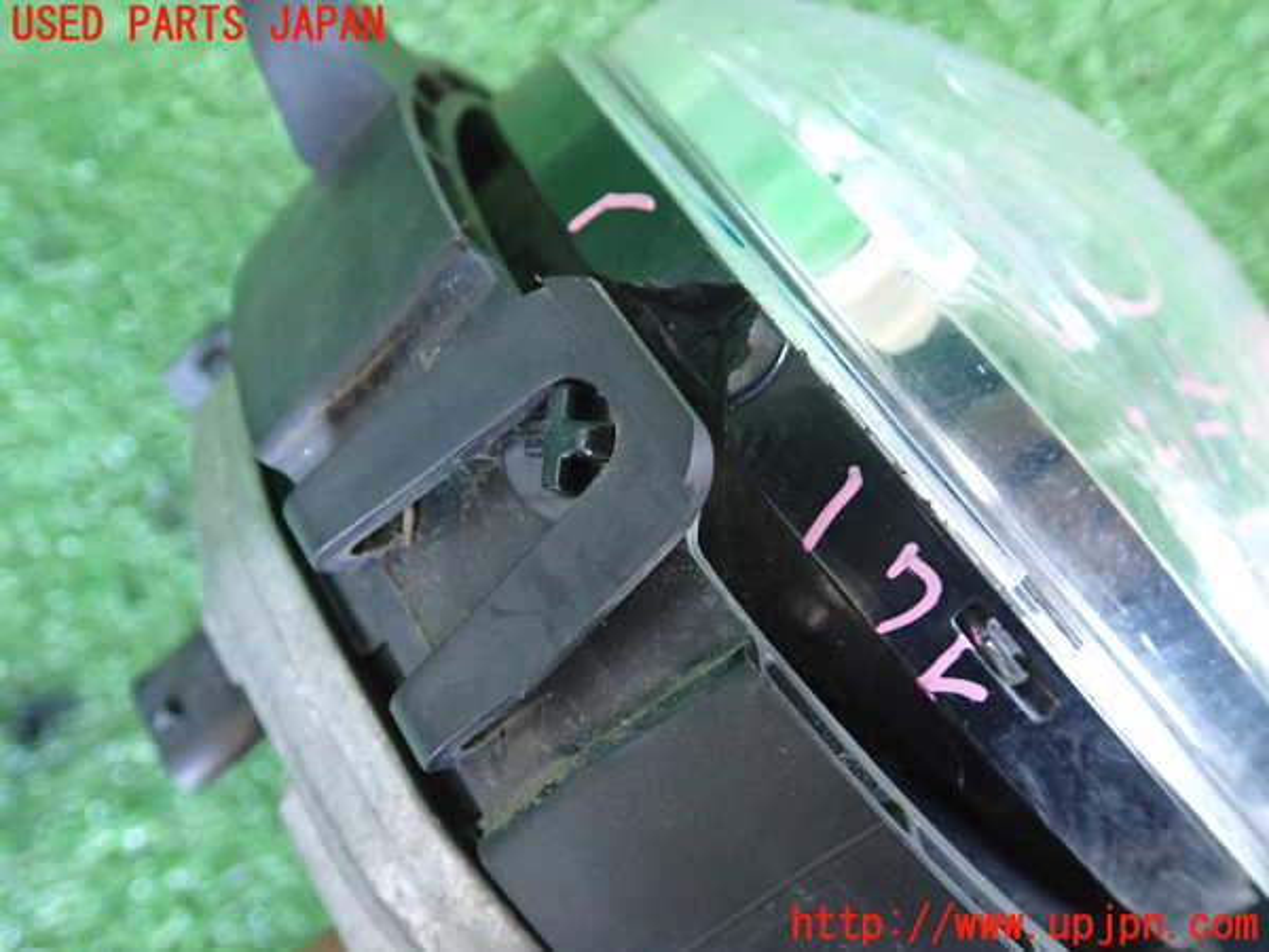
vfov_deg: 46.8
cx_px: 634
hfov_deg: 60.0
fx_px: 1100
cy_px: 476
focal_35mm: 30
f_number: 2.3
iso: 800
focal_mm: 5.4
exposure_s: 1/30
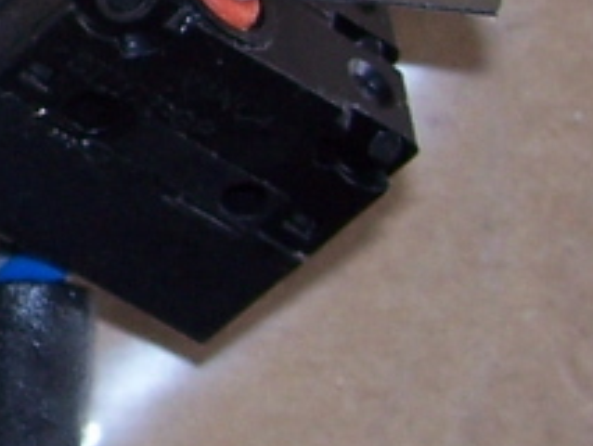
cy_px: -95
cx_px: -651
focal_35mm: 278
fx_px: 4765
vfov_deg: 5.3
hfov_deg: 6.9
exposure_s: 1/60
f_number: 2.8
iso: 80
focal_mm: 7.8
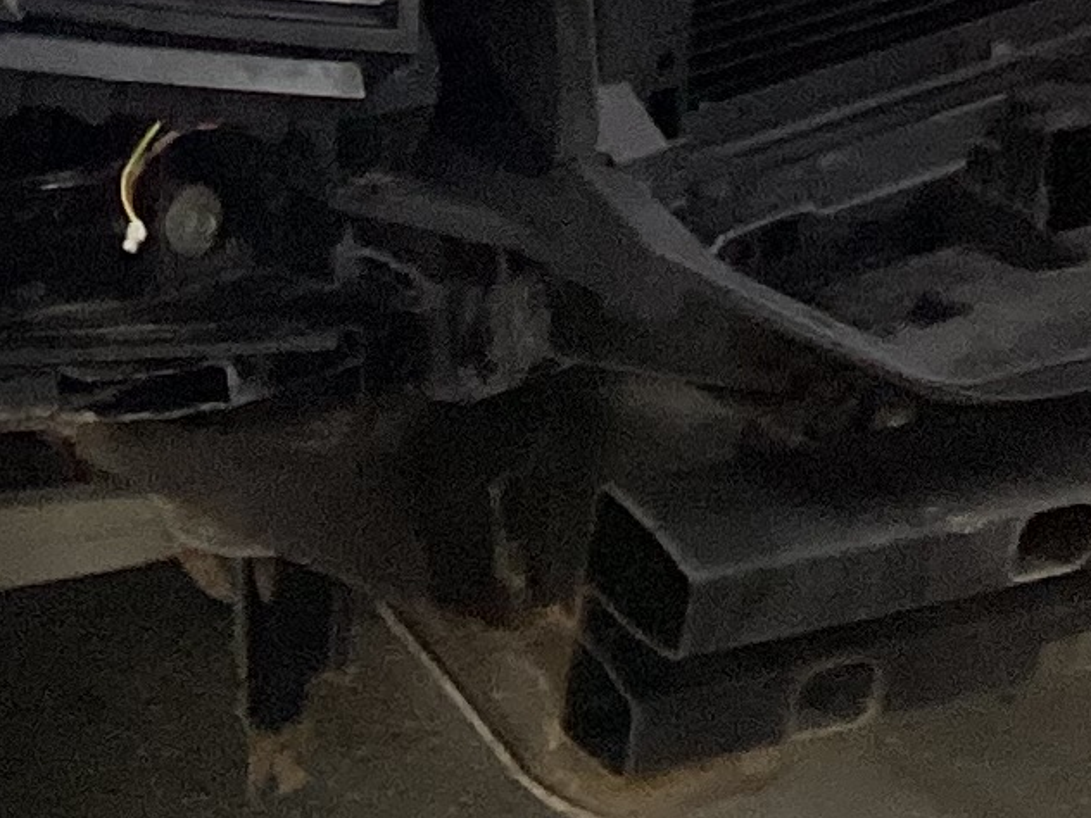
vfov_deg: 8.9
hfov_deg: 12.0
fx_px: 5043
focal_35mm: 160
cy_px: -658
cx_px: -283
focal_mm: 3.3
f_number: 2.4
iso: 250
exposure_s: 1/60
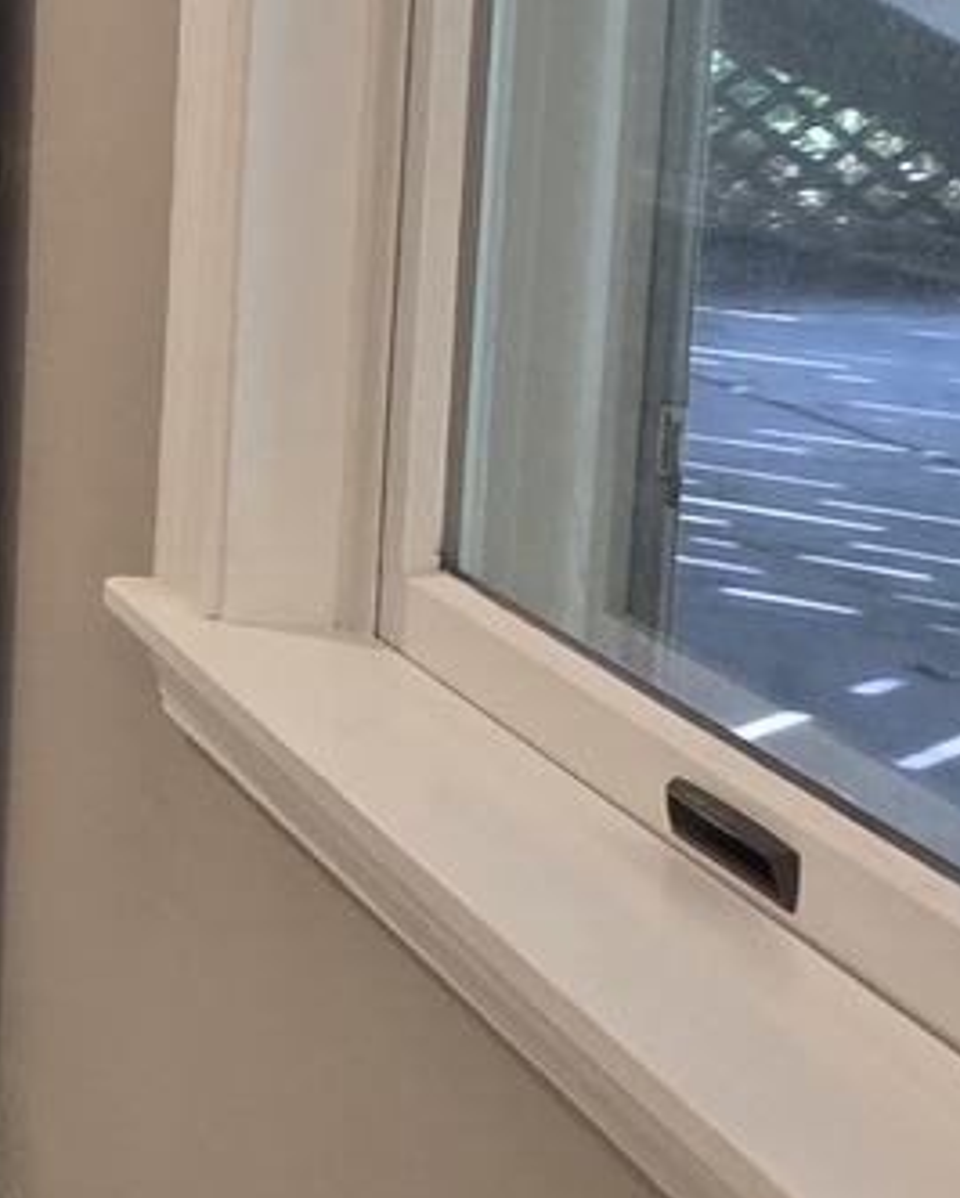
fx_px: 1952
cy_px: 213
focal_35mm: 55
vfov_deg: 33.0
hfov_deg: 14.0
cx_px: -1505
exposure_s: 1/60
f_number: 2.2
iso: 125
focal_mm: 2.2
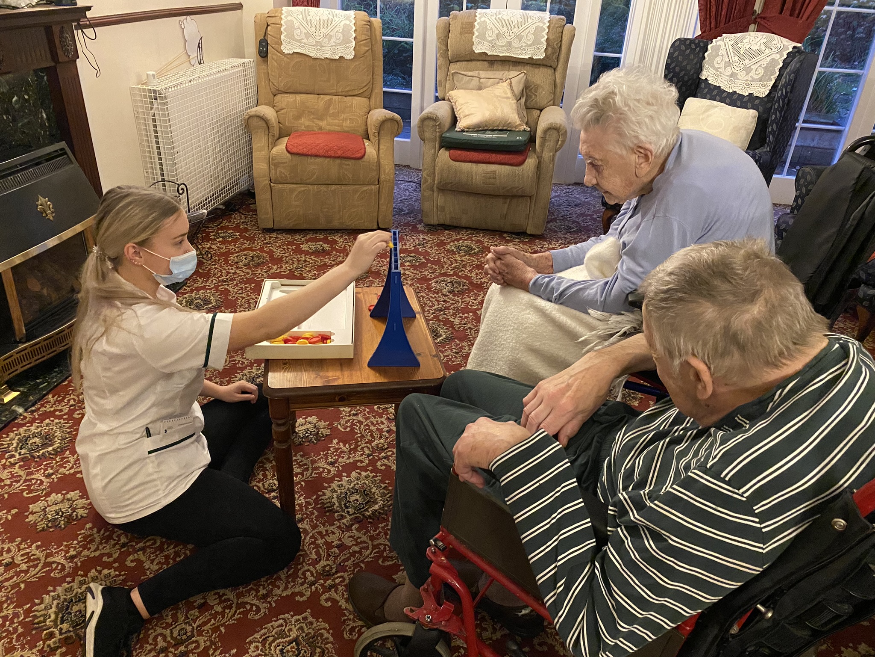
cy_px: 328
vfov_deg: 53.1
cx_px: 438
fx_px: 657
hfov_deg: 67.3
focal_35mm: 26
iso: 1000
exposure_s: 1/30
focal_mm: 4.25
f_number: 1.8
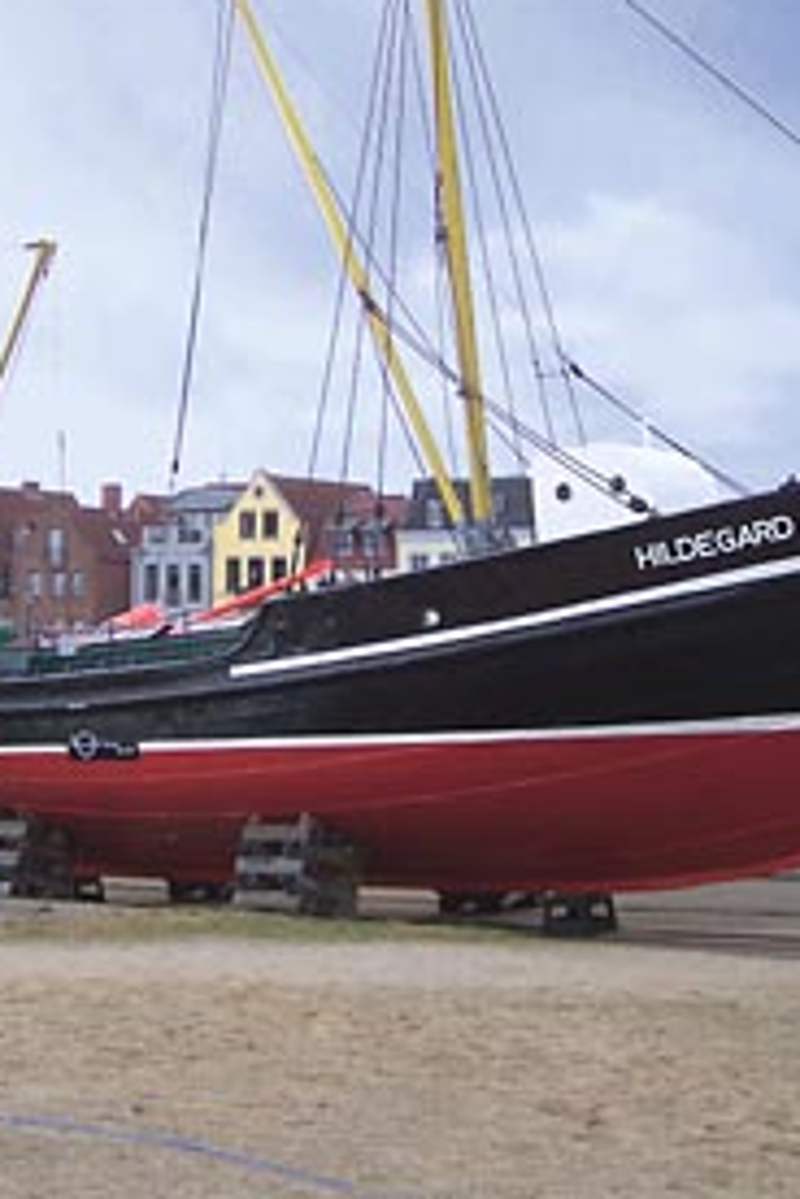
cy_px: 593
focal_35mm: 54
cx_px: 270
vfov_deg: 36.9
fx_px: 1800
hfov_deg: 24.9
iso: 64
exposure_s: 1/320
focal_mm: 6.3
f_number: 2.8
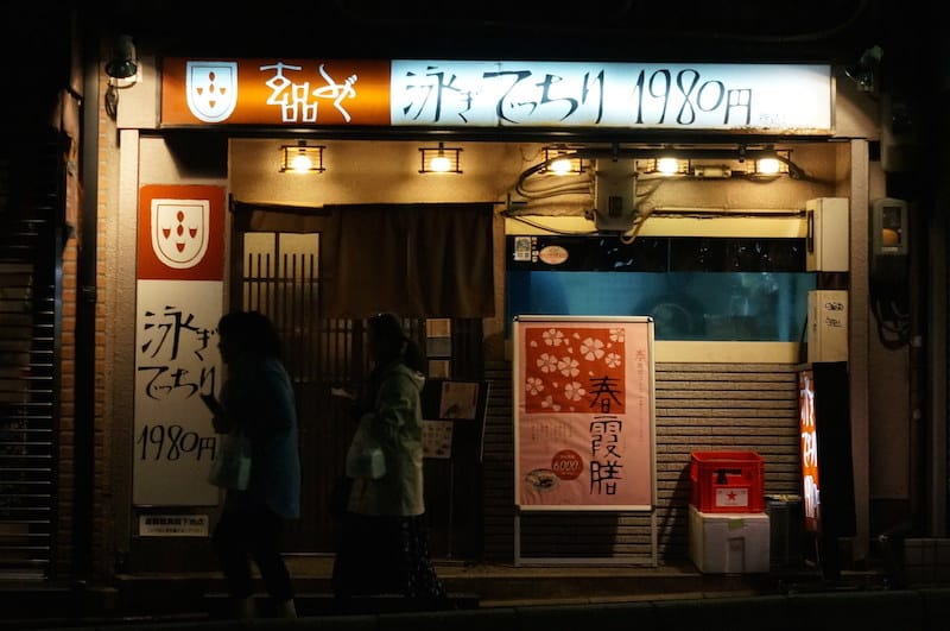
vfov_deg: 23.1
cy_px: 316
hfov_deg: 34.3
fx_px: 1542
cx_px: 475
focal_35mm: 58
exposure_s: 1/60
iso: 1600
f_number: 5.6
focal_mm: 39
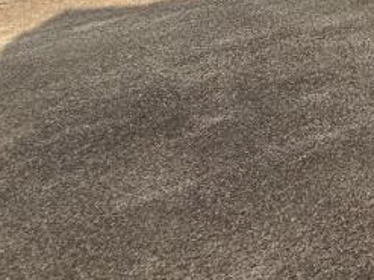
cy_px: -200
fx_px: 626
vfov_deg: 19.8
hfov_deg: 21.2
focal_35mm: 58
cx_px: 684
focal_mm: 2.22
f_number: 2.2
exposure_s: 1/2506
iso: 50
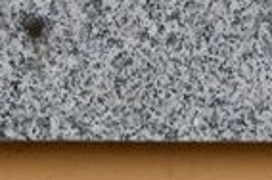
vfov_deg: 3.1
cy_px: -436
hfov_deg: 4.7
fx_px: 3272
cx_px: 389
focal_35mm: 434
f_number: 7.1
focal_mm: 40
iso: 100
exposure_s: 1/200
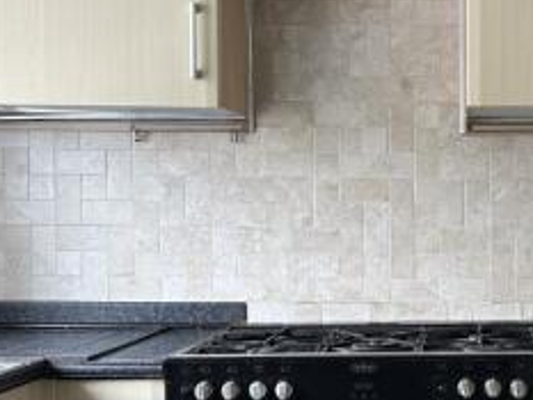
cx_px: 472
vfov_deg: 24.4
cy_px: 243
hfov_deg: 30.8
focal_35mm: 60
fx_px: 924
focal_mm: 6.86
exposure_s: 1/121
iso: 125
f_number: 1.78
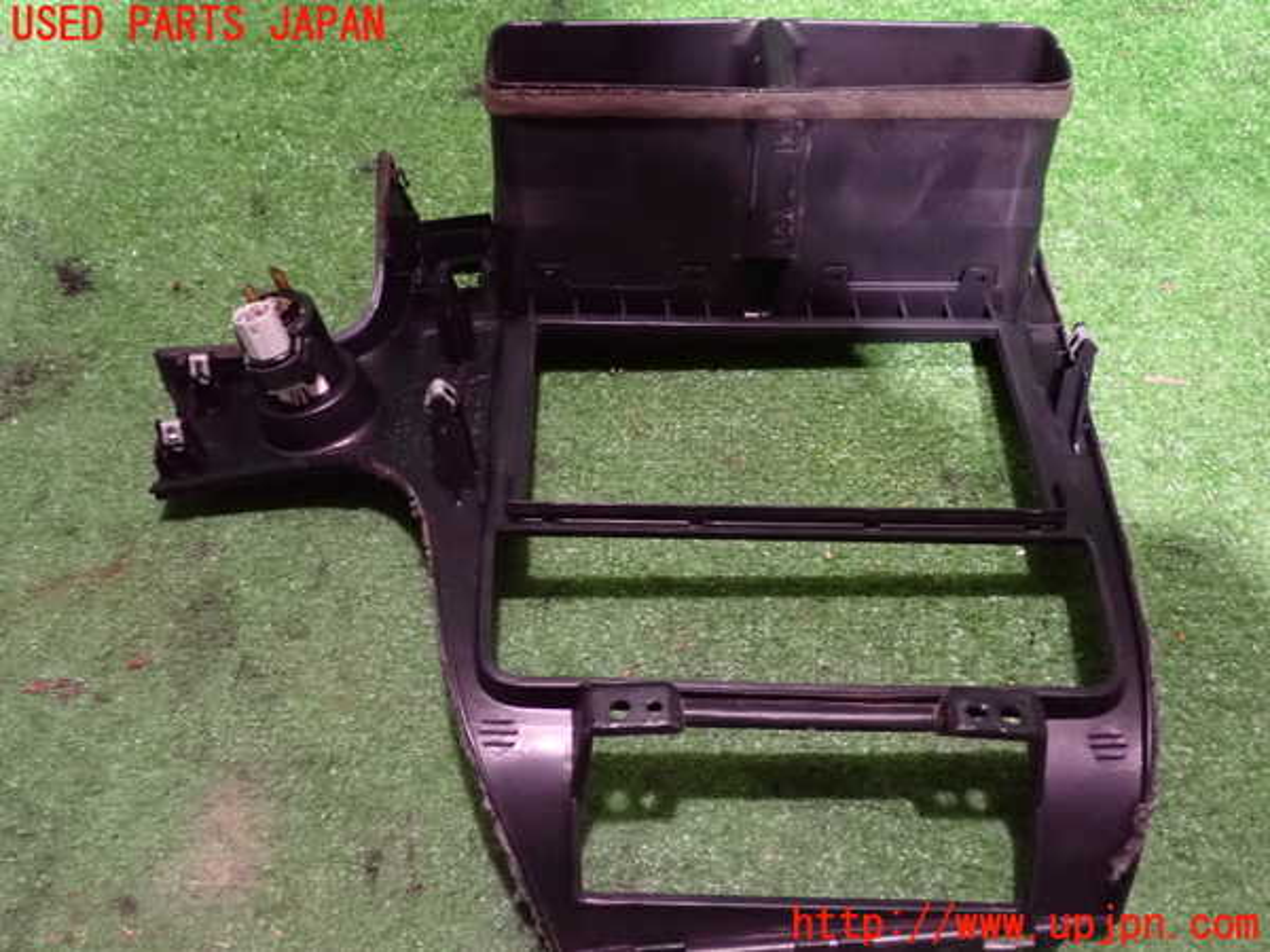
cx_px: 635
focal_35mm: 36
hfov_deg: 51.4
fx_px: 1321
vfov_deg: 39.7
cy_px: 476
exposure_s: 1/25
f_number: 2.5
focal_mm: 6.37
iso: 1600
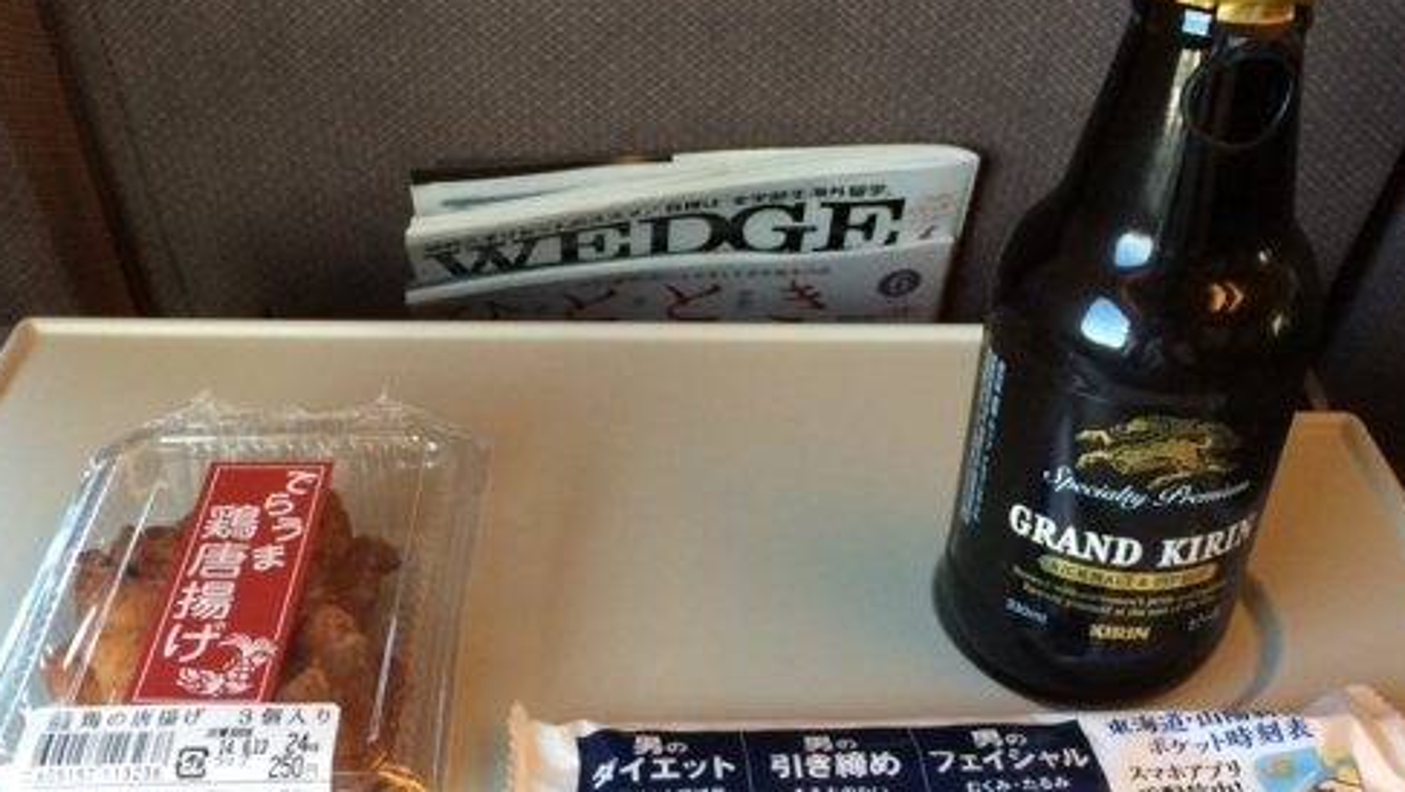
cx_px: 610
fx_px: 1603
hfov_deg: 47.2
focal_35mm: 43
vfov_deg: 27.7
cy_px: 491
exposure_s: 1/30
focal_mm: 4.12
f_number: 2.2
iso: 50
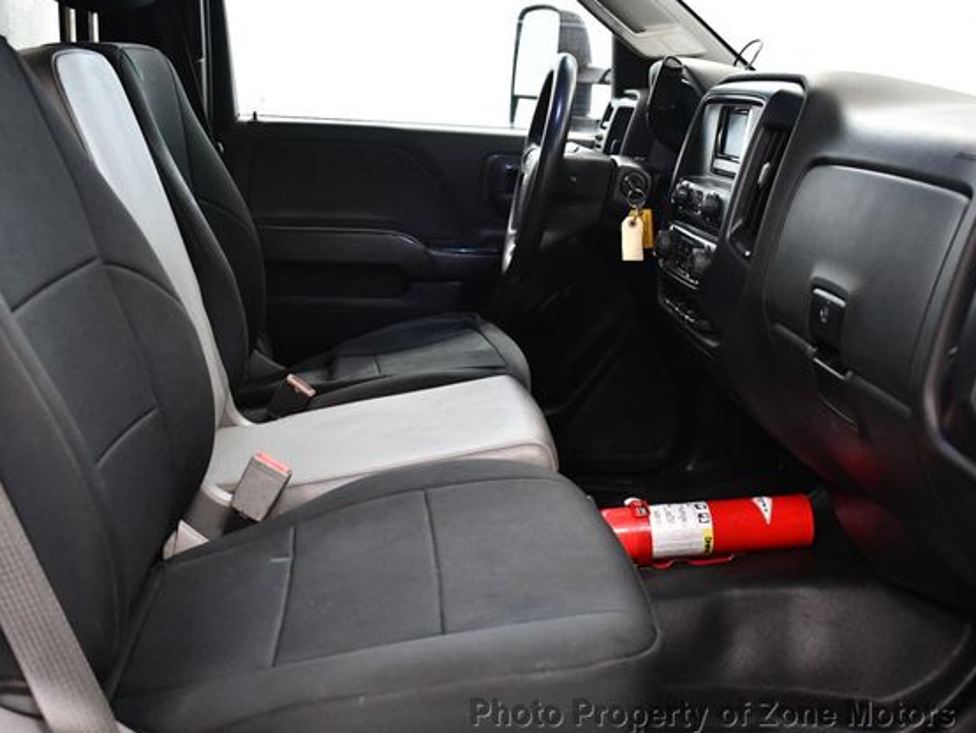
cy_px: 370
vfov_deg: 36.0
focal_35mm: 40
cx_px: 449
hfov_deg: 46.7
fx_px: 1128
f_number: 3.5
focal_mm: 18
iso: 3200
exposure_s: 1/100
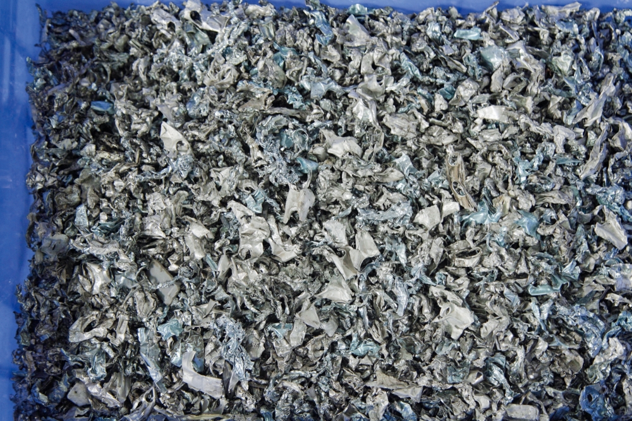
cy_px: 210
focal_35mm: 55
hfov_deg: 36.2
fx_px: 966
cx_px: 316
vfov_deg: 24.6
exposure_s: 1/60
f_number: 4
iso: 1600
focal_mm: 55
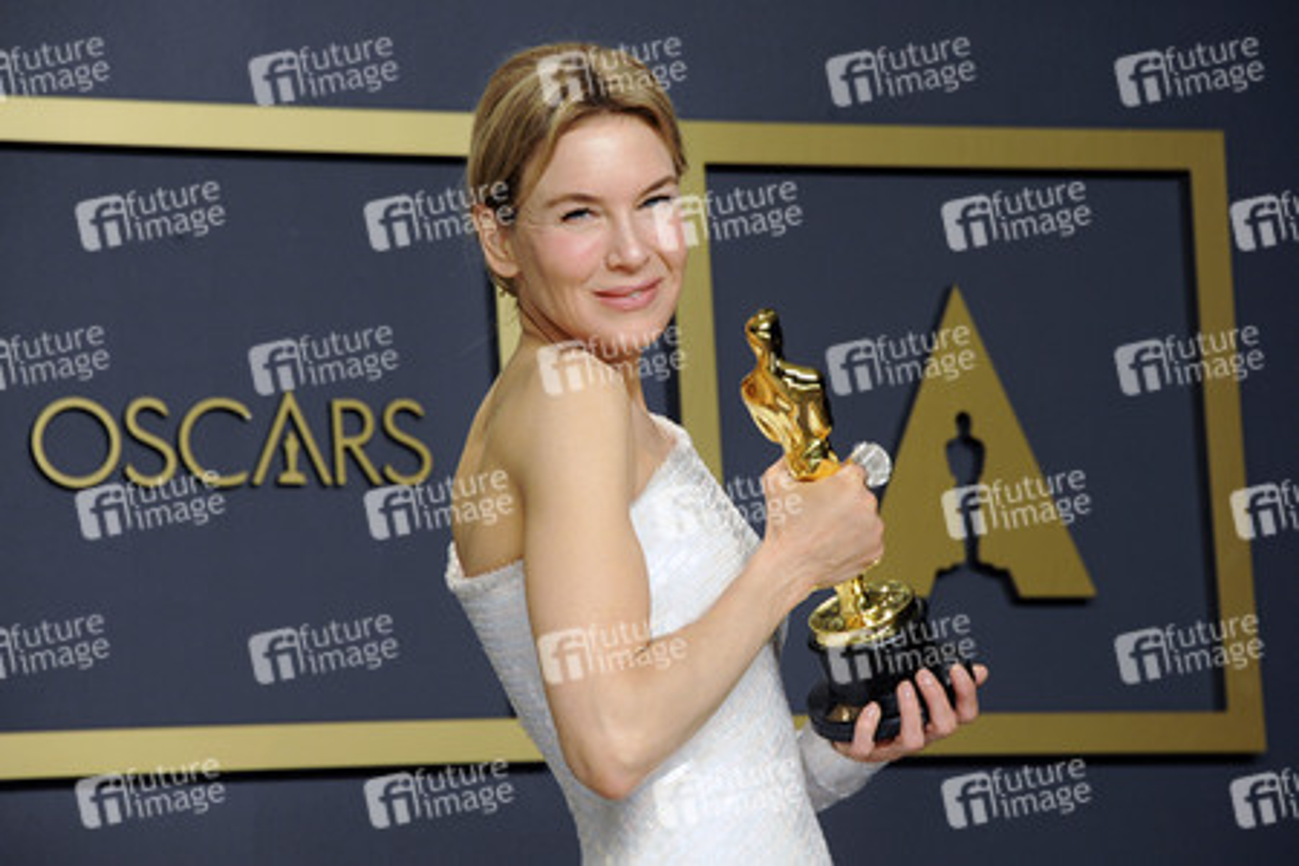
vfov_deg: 7.6
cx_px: 650
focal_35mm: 180
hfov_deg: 11.4
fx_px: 6494
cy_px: 433
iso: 1600
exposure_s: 1/125
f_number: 6.3
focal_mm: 180
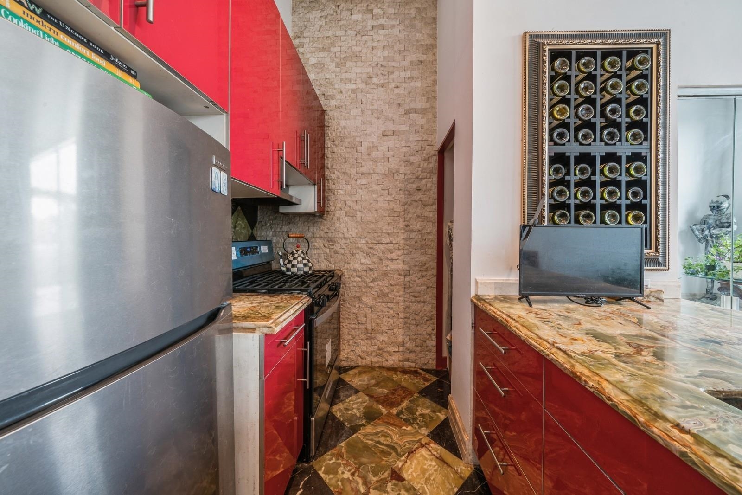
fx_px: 247
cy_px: 248
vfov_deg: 90.0
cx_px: 371
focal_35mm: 12
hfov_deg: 112.6
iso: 200
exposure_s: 1/1.25
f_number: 11
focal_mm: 12
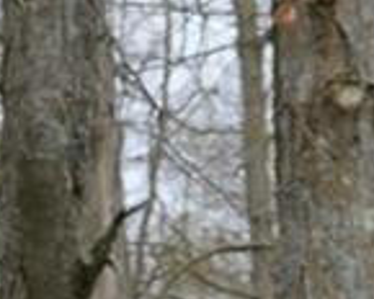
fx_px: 5258
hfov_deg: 3.9
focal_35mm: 475
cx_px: -823
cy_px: 723
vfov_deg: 3.2
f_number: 8
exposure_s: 1/250
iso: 200
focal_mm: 48
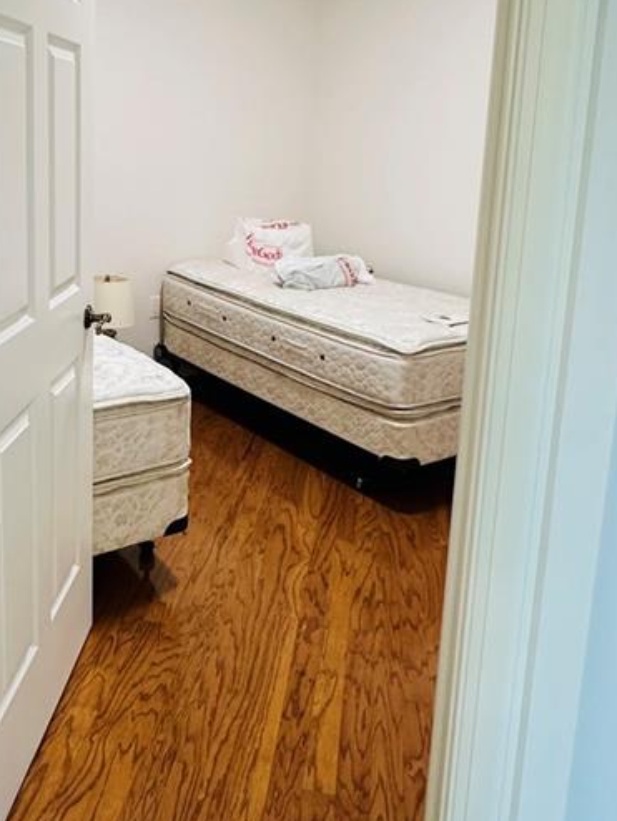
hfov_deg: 41.3
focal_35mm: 34
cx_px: 206
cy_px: 271
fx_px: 807
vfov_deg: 52.8
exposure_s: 1/60
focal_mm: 2.22
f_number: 2.2
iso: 200
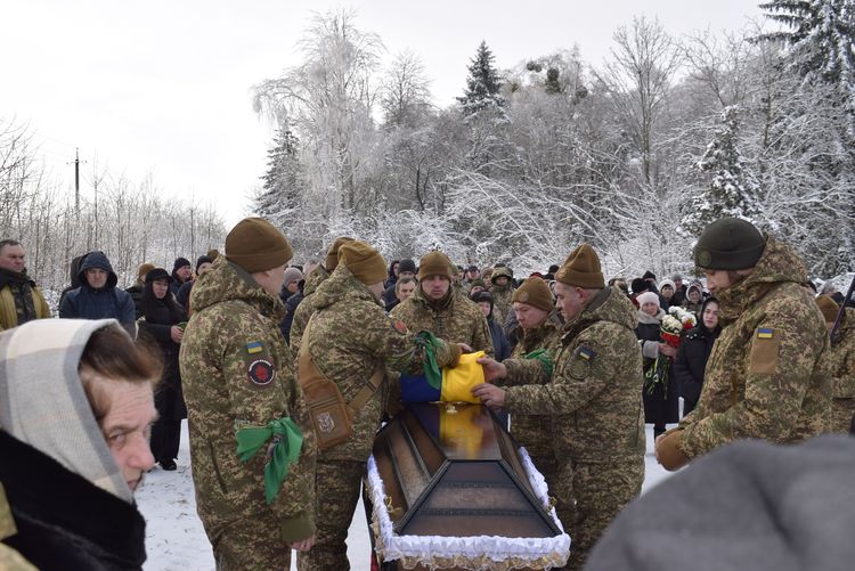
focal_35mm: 38
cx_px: 428
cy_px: 286
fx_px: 891
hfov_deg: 51.3
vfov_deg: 35.5
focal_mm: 25
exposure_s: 1/200
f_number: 8
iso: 100
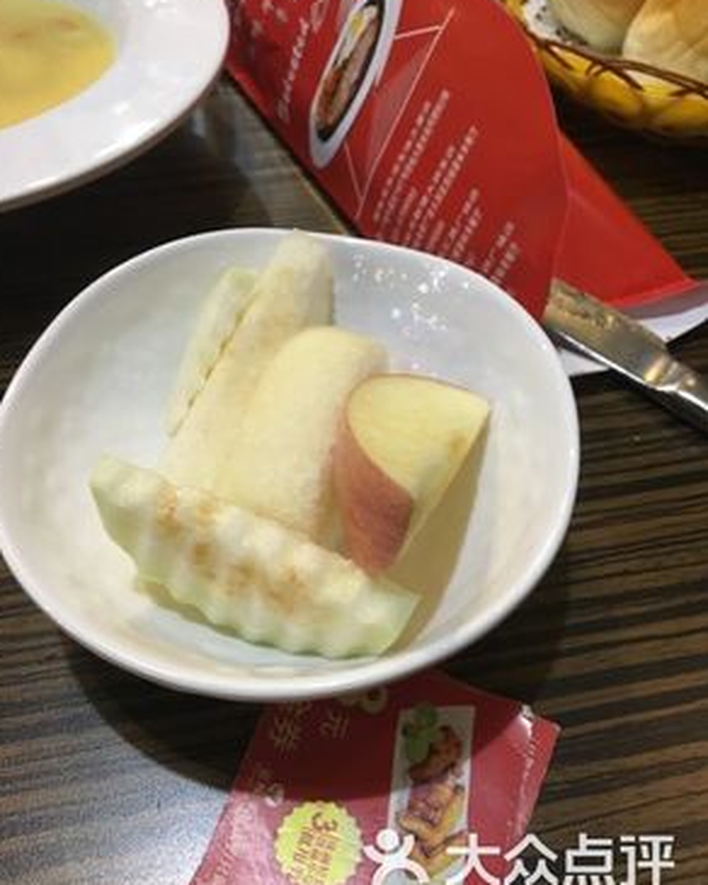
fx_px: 812
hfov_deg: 47.1
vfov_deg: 57.2
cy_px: 449
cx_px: 347
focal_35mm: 31
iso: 200
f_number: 2.2
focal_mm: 4.15
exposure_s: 1/20
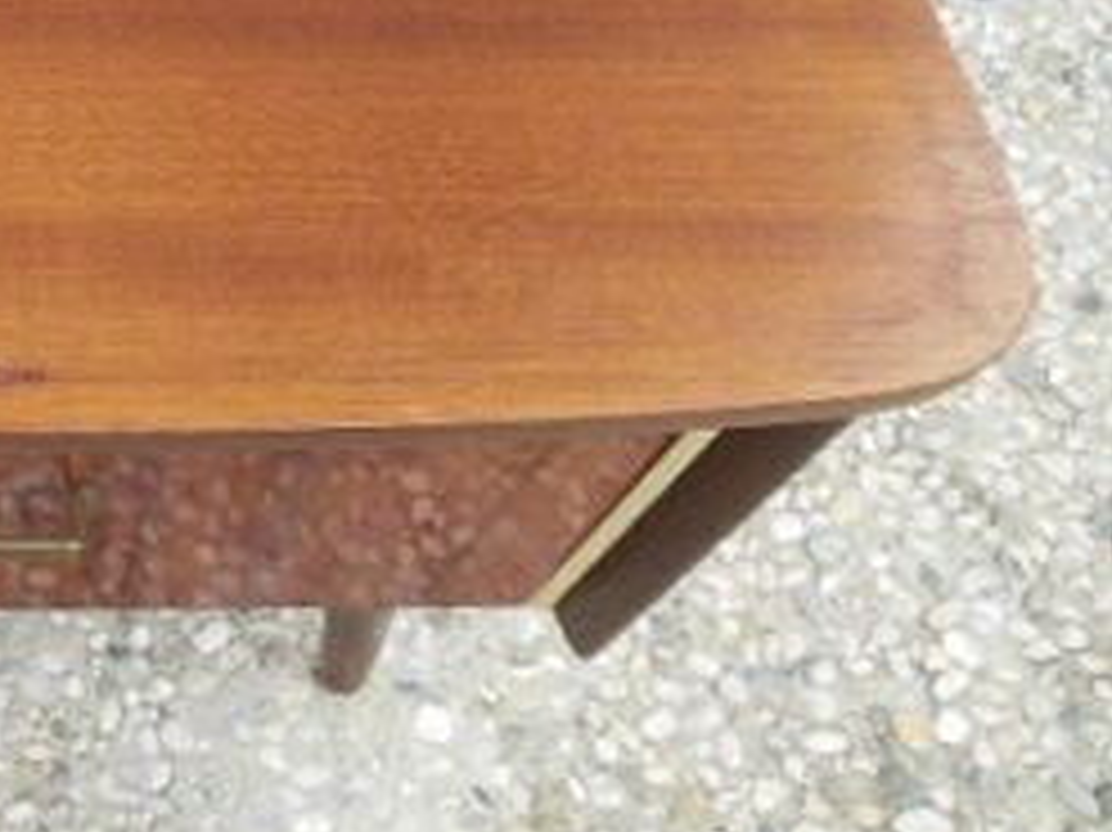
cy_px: 202
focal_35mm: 54
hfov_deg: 31.8
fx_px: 1734
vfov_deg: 26.6
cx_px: -83
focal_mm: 4.5
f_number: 3.2
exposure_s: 1/250
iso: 125
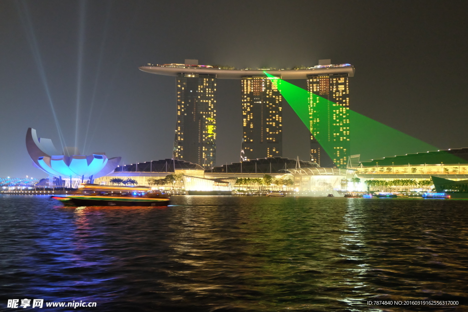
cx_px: 234
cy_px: 156
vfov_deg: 40.0
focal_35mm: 33
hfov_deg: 57.2
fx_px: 429
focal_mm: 22.2
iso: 3200
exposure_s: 1/4
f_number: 4
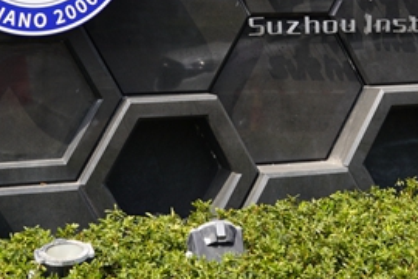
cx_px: 370
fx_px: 1126
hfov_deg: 20.6
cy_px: -88
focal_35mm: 97
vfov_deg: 13.6
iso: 100
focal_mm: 28
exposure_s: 1/125
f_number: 8
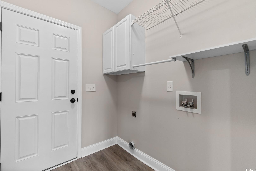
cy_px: 86
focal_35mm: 15
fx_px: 107
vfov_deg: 77.3
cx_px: 128
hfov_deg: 100.4
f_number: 4.5
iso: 100
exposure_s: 1/6
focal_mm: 10
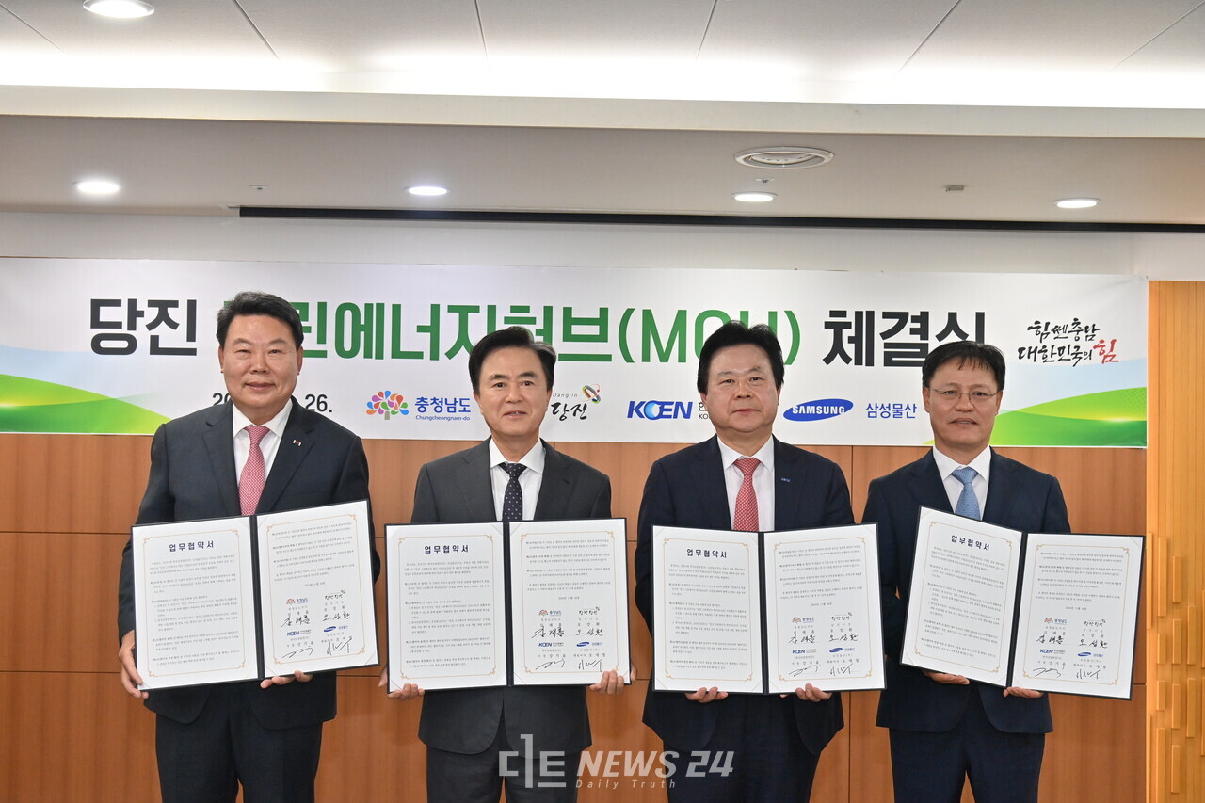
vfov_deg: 29.9
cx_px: 602
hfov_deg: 43.6
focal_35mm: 45
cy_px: 402
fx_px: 1506
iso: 2000
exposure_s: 1/250
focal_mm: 45
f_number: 6.3
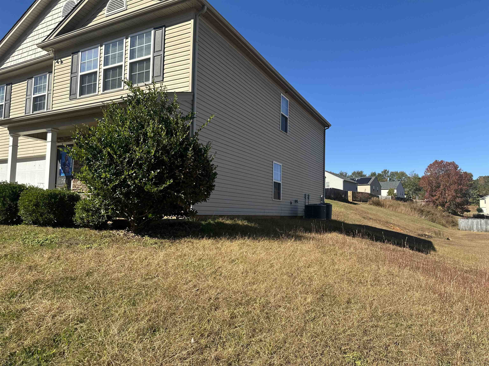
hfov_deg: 71.6
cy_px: 183
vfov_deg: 56.8
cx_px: 244
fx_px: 339
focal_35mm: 24
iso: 80
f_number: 1.78
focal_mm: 6.86
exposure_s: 1/3247
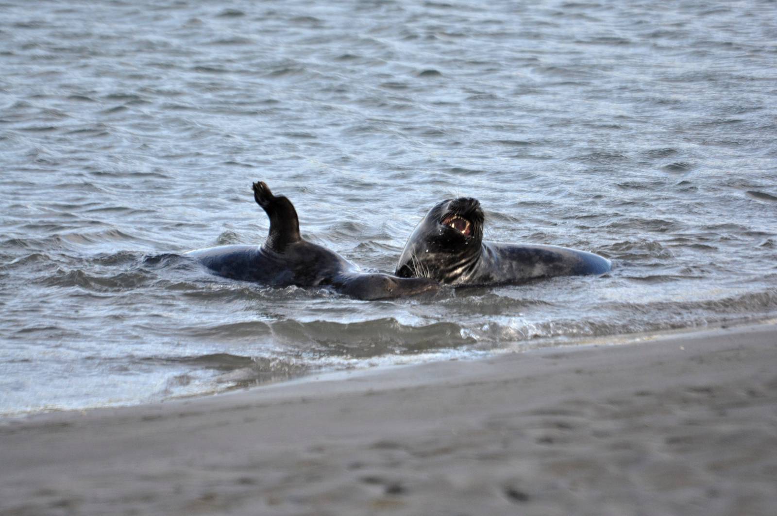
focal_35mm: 450
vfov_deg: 3.0
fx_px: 9701
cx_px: 388
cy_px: 258
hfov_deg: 4.6
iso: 640
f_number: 5.6
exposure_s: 1/1000
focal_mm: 300
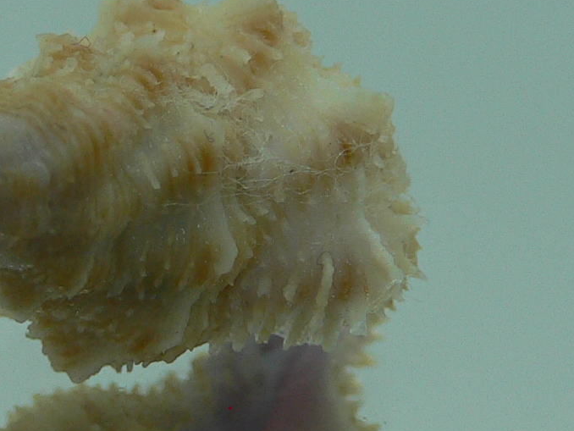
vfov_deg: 14.2
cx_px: 135
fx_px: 1725
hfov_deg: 18.8
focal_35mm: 104
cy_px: 282
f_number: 2.8
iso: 80
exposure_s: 1/80
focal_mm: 4.6
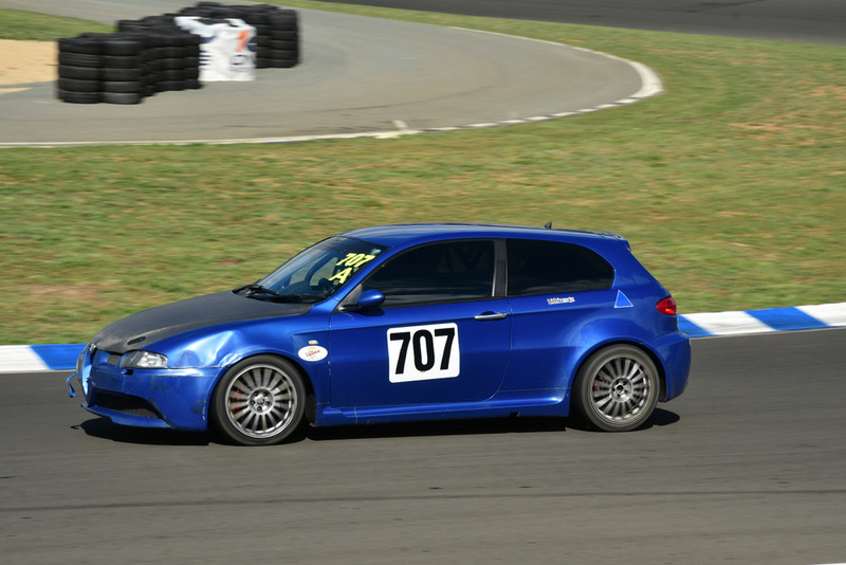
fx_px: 2821
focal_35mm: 120
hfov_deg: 17.1
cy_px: 282
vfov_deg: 11.4
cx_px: 423
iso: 160
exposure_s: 1/400
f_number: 10
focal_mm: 80
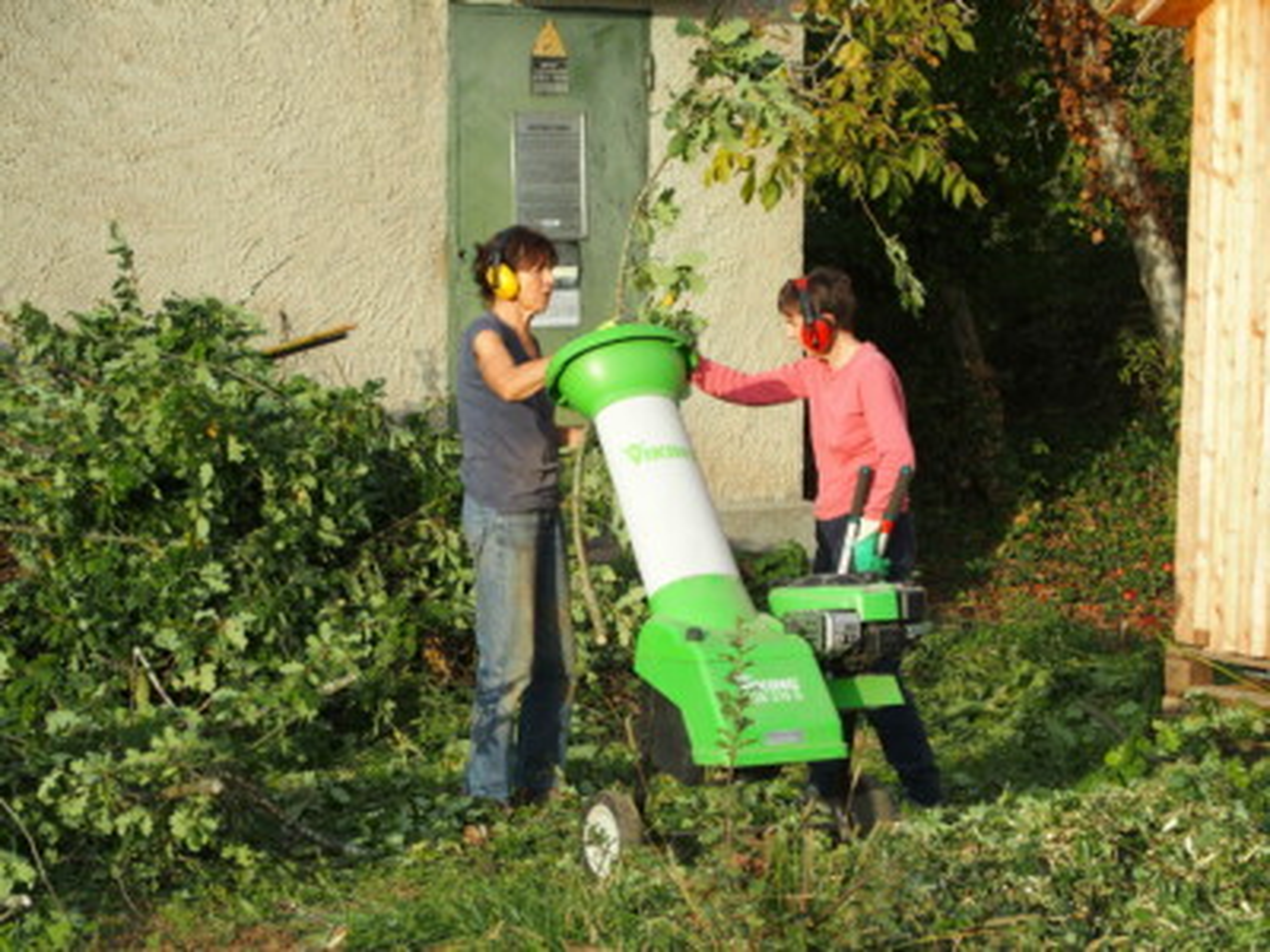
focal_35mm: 112
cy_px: 476
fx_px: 4109
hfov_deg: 17.6
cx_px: 635
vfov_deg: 13.2
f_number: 4
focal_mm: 24
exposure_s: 1/500
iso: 100
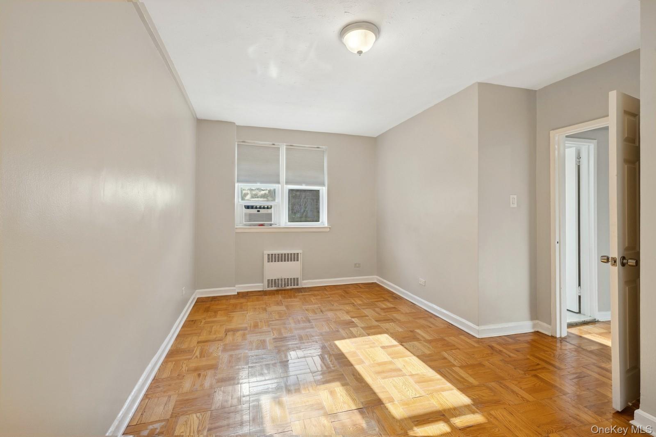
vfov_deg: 75.5
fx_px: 282
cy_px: 218
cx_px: 328
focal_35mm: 16
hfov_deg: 98.6
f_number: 8
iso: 400
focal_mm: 15.5
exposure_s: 1/200
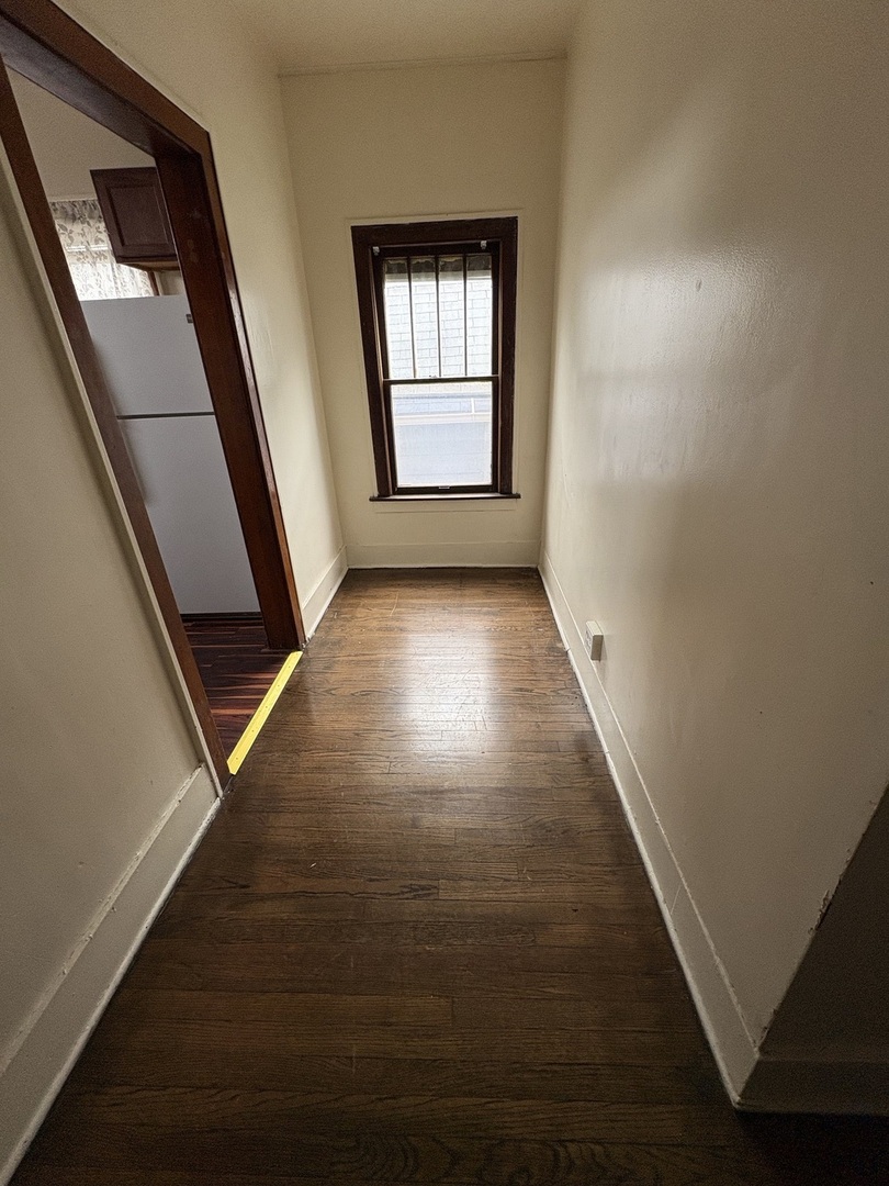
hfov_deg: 85.7
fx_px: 479
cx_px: 444
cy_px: 593
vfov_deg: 102.1
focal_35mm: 14
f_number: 2.2
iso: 160
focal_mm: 2.22
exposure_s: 1/99
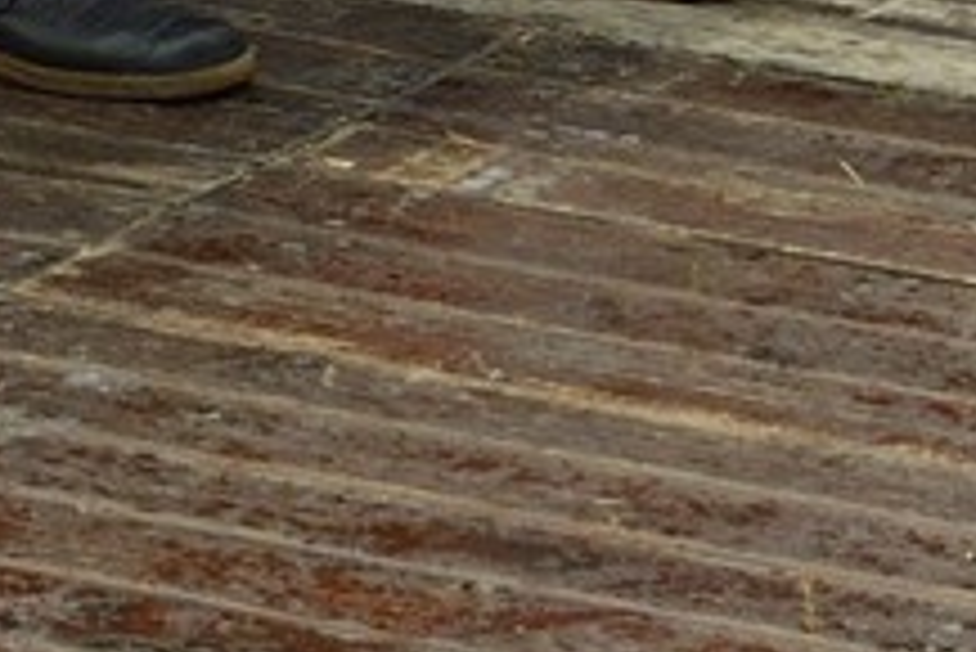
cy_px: -1677
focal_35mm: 368
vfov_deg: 3.6
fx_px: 9983
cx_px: -63
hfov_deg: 5.6
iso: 800
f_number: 4
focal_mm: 50
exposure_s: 1/200
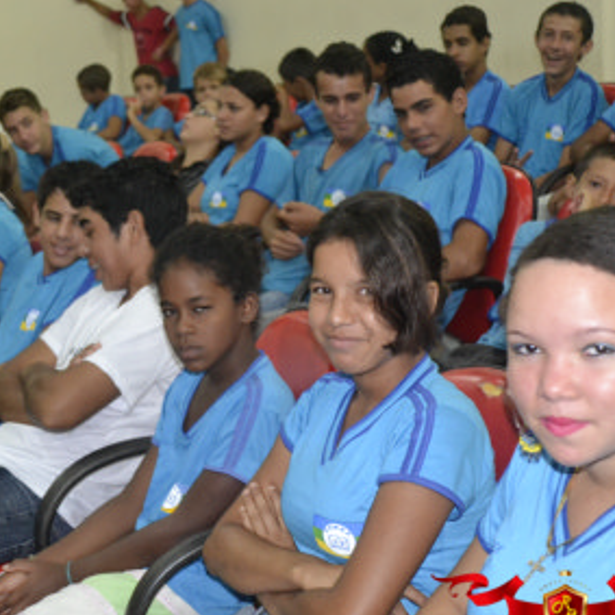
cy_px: 357
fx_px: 1402
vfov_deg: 24.7
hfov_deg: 24.6
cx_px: 193
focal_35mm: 70
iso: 3200
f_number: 4
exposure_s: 1/60
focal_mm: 31
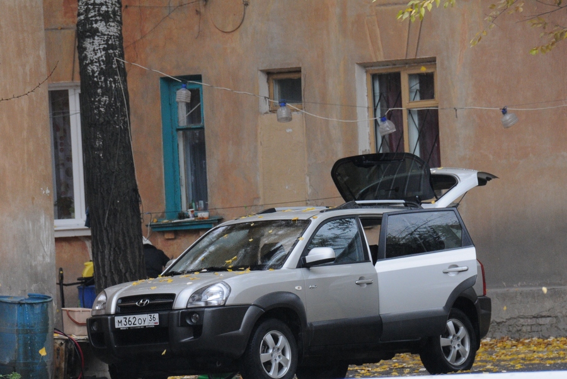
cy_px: 190
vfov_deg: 4.2
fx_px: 5202
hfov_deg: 6.2
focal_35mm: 330
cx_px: 284
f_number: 7.1
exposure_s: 1/200
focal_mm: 220
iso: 1250
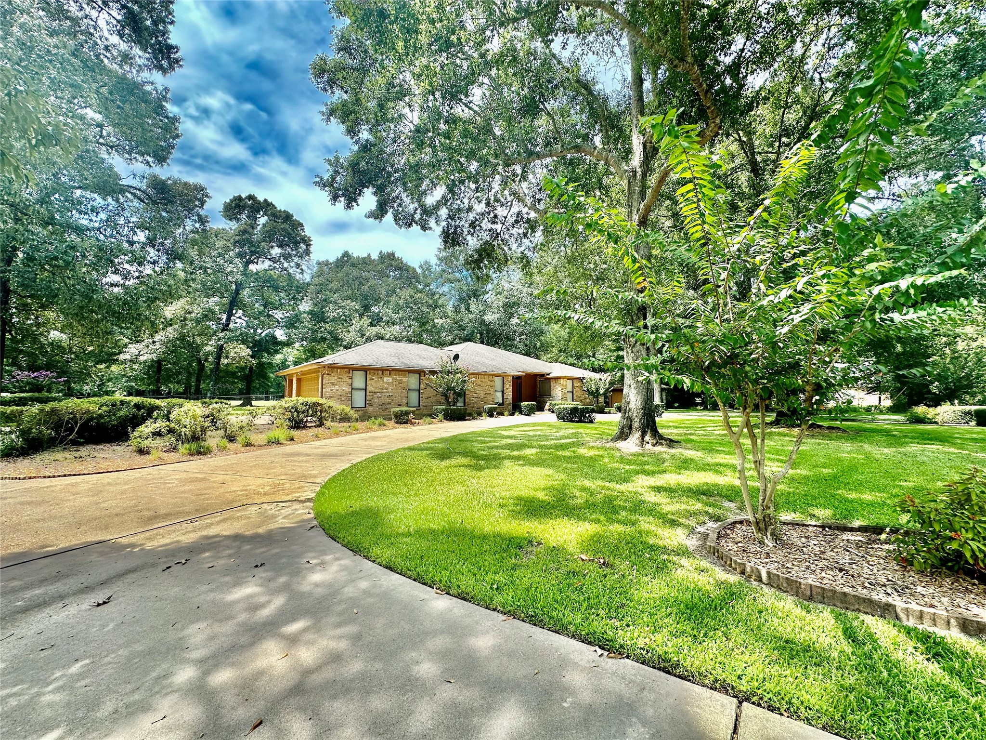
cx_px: 493
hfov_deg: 102.1
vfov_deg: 85.7
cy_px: 370
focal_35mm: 14
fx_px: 399
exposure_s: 1/647
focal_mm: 2.22
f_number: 2.2
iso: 40
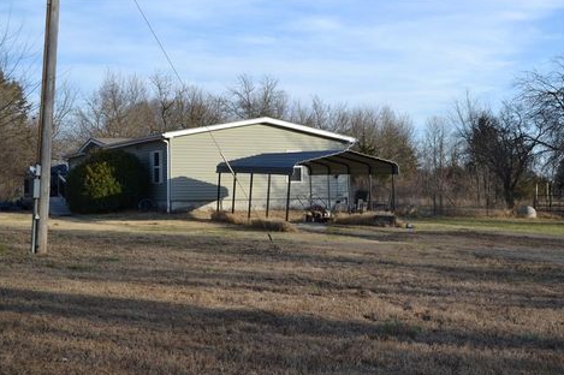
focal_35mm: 48
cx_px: 295
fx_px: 751
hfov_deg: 41.1
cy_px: 194
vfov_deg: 28.0
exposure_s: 1/160
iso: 100
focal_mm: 30
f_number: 6.3
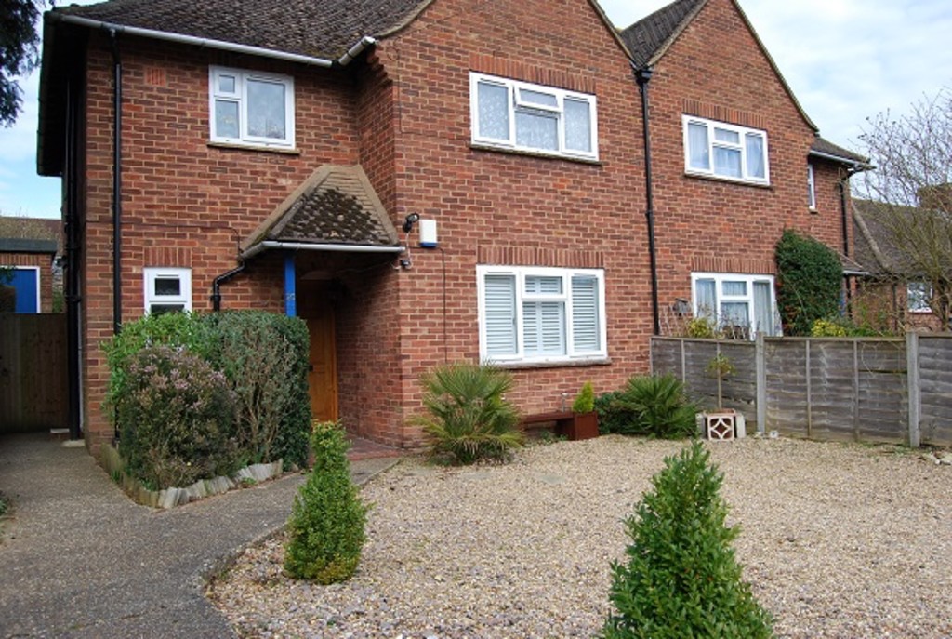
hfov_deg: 67.3
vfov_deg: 48.1
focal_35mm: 27
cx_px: 476
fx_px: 715
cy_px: 320
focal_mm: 18
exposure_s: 1/160
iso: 100
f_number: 6.3
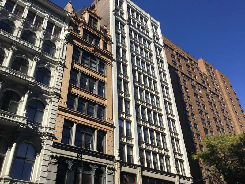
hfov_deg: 58.4
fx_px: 219
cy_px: 92
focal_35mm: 31
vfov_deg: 45.4
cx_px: 122
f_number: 2.4
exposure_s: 1/1664
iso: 25
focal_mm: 3.3
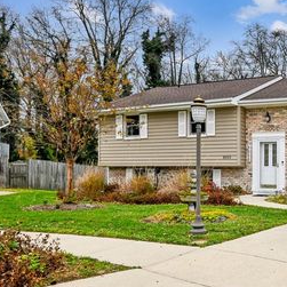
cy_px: 157
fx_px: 366
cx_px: 271
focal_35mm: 39
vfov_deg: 42.8
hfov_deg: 39.0
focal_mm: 23
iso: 200
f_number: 4.5
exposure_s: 1/250
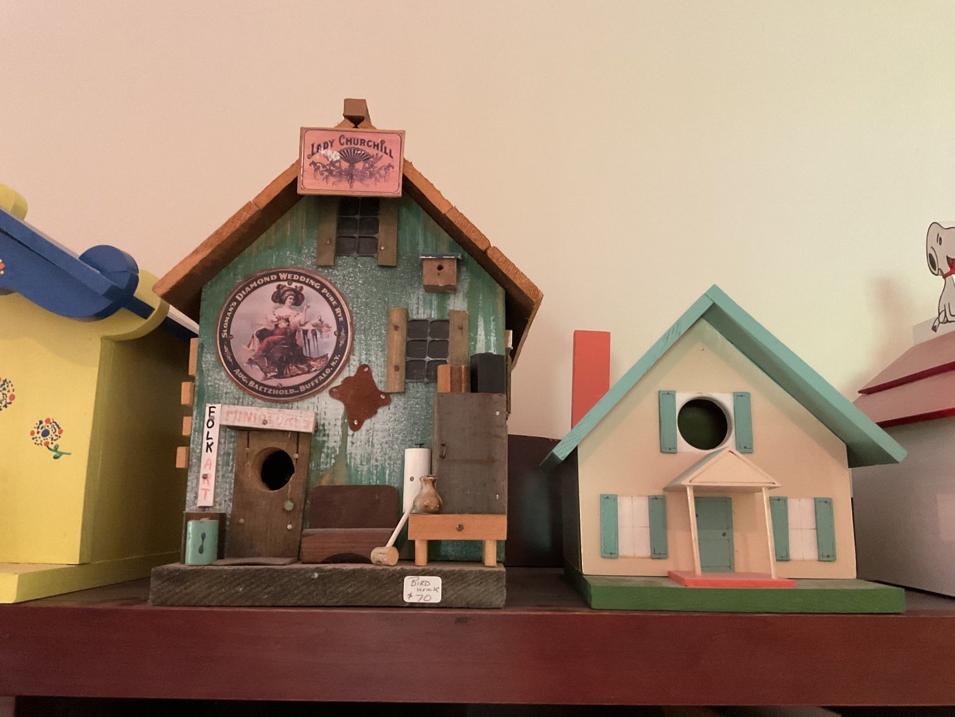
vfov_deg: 48.2
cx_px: 478
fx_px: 800
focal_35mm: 29
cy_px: 358
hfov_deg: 61.7
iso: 320
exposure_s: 1/30
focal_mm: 3
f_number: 1.8
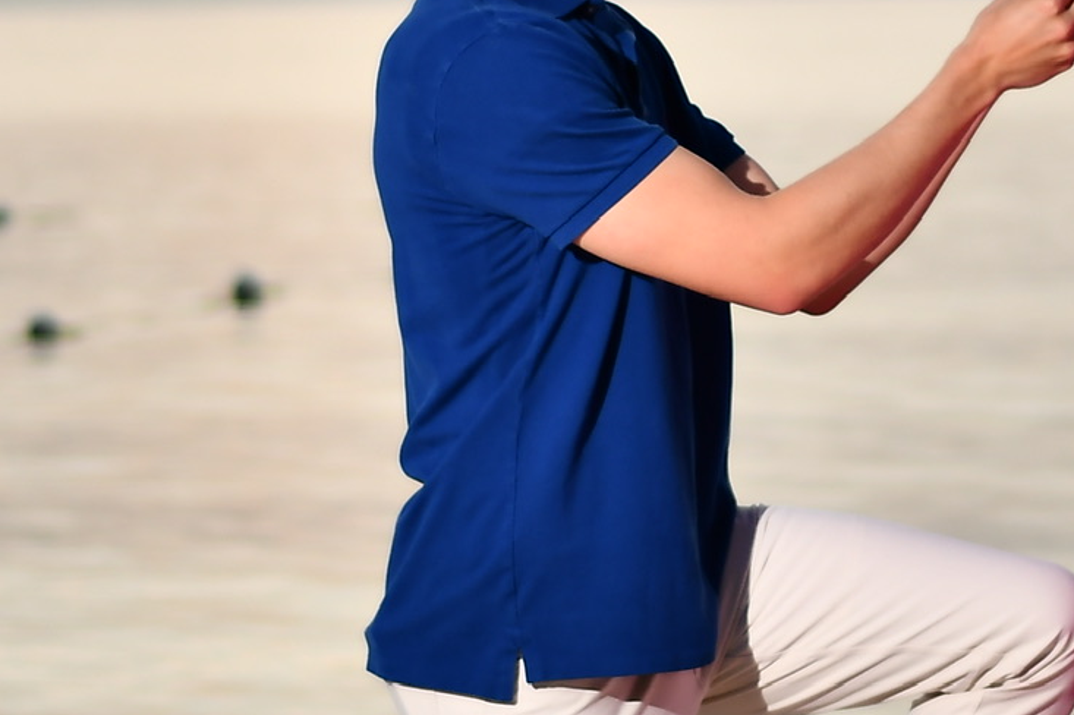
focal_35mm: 236
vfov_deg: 5.8
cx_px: 749
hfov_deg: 8.7
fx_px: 7037
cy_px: 108
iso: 79
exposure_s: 1/800
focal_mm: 50
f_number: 1.8
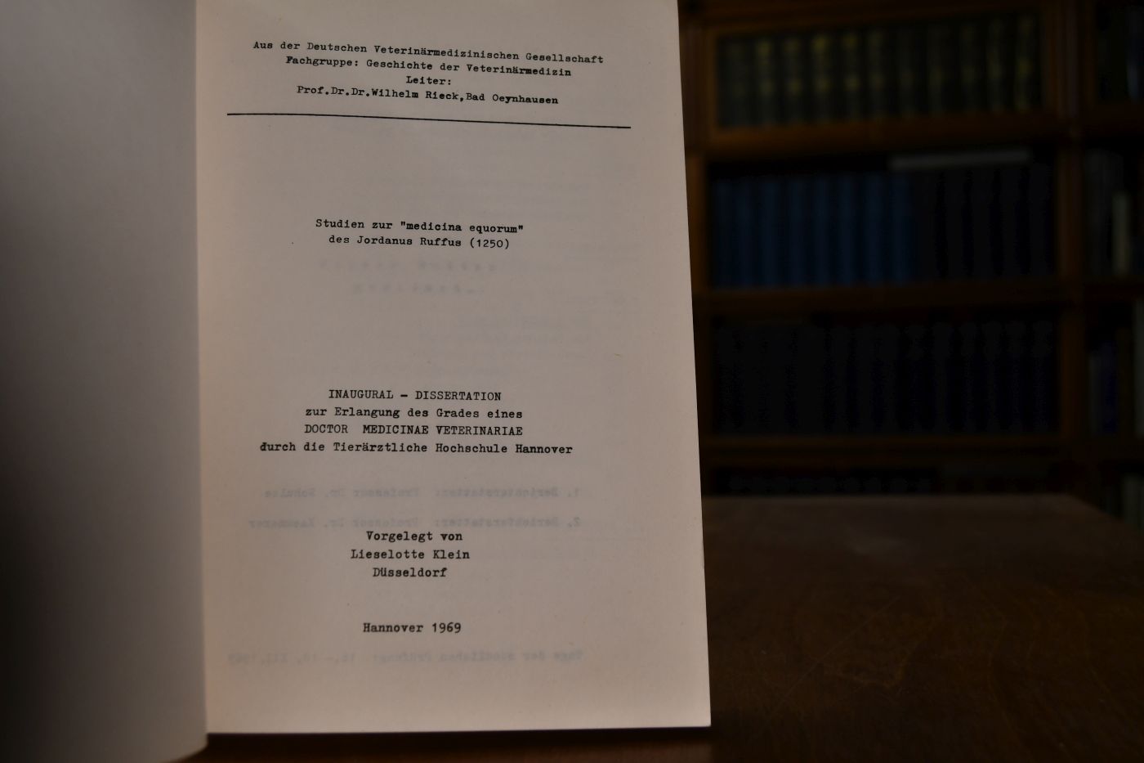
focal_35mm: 36
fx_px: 1144
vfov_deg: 36.9
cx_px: 572
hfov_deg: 53.1
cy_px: 382
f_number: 5.6
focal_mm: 24
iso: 400
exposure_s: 1/250
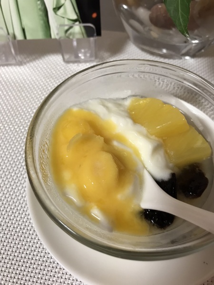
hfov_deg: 49.7
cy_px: 142
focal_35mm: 28
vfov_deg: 63.4
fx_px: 231
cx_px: 107
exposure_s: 1/17
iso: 40
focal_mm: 3.99
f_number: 1.8
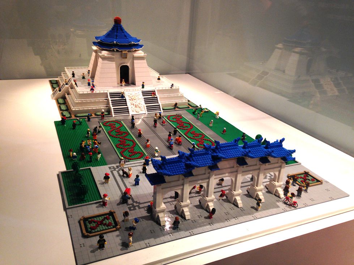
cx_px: 177
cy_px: 132
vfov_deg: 42.9
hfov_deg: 55.4
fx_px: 337
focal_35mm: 33
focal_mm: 4.12
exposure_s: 1/20
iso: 50
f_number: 2.4
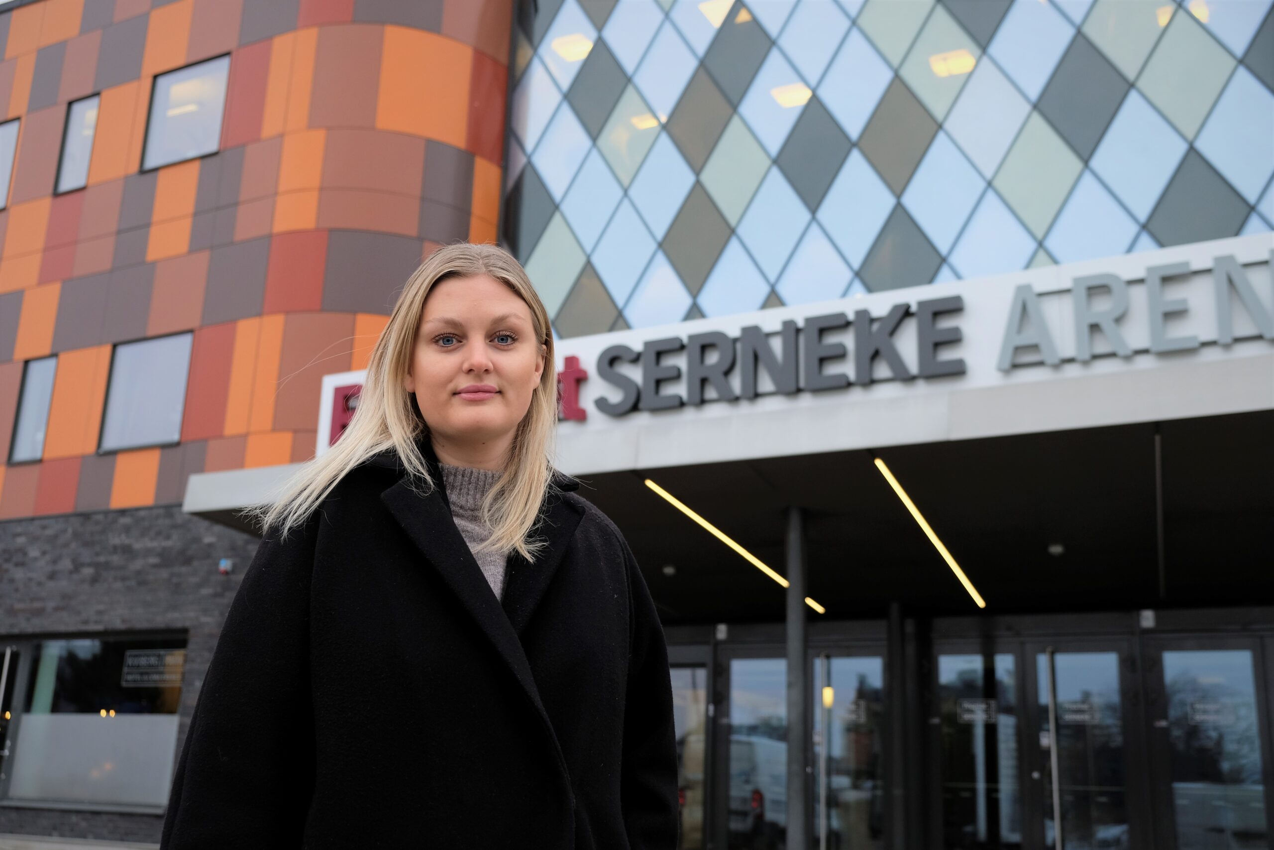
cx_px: 637
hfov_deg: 54.4
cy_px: 425
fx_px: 1239
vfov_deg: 37.9
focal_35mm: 35
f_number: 3.6
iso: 400
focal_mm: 23.3
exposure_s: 1/140
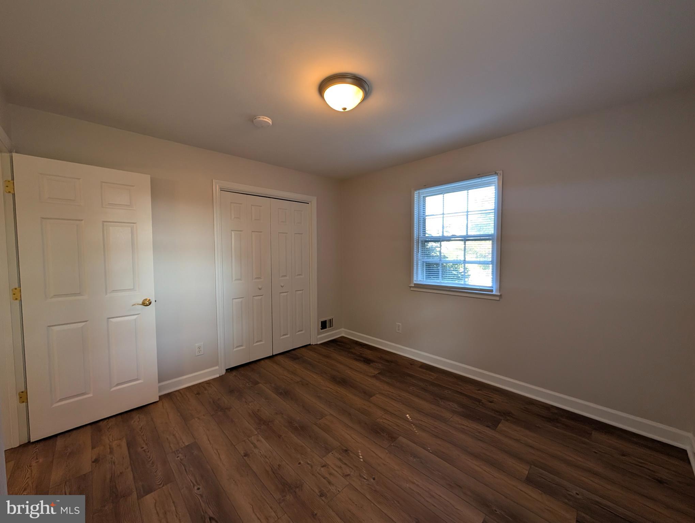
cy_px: 262
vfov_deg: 94.6
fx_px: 241
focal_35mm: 12
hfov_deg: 110.5
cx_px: 348
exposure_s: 1/120
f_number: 1.7
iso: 131
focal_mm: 2.02
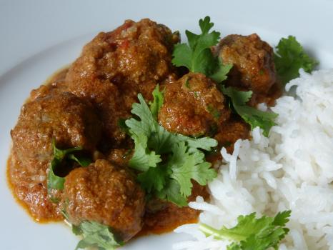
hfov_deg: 38.9
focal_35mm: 49
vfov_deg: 29.7
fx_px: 472
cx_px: 166
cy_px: 125
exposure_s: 1/60
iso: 160
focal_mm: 8.5
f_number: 4.2
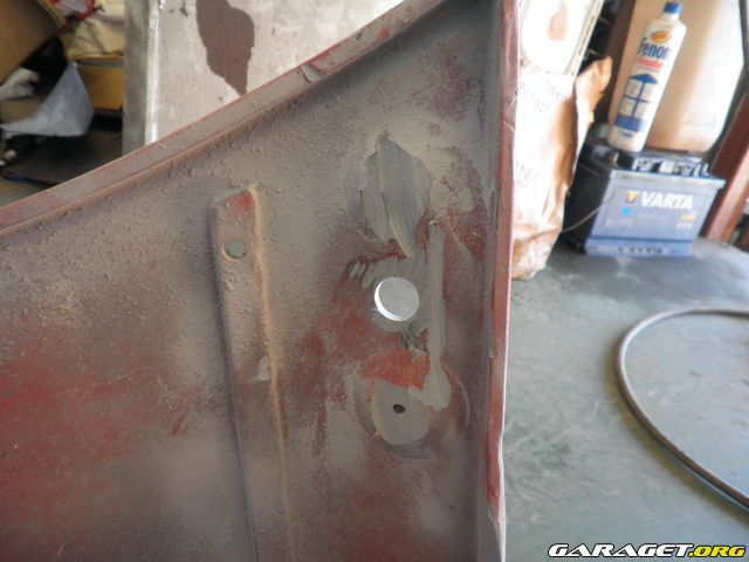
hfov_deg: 67.3
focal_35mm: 26
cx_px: 374
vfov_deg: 53.1
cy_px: 281
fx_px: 563
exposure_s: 1/30
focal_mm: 4.65
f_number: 2.6
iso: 125
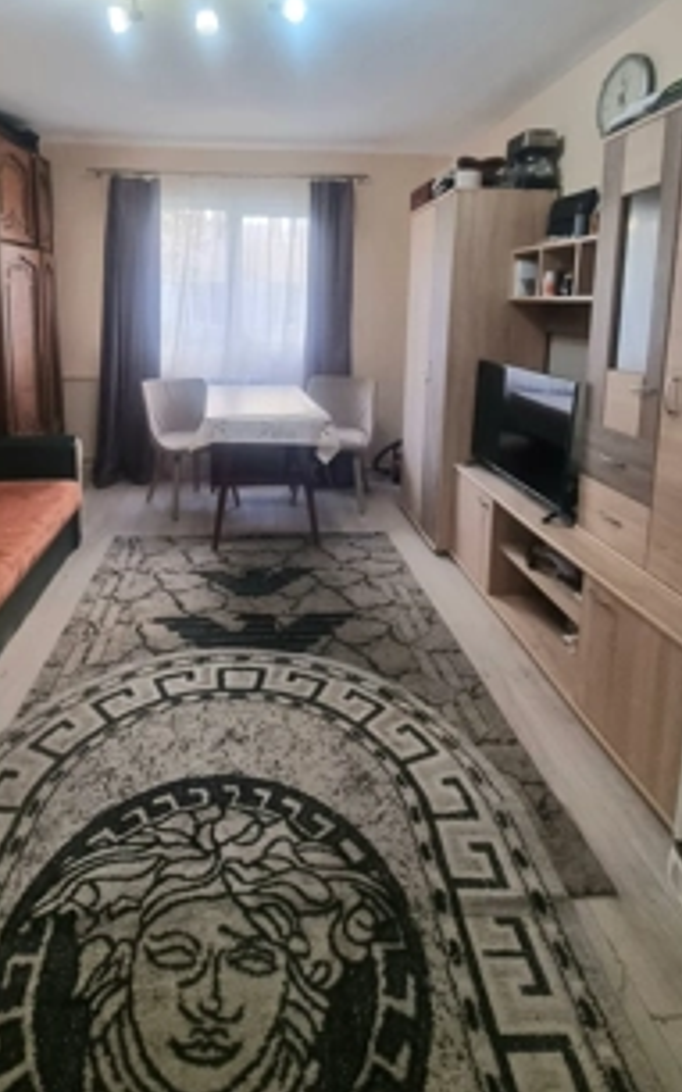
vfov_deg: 88.5
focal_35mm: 18
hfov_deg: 64.5
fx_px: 536
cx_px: 282
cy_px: 382
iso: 320
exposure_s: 1/50
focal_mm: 2.2
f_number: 2.2
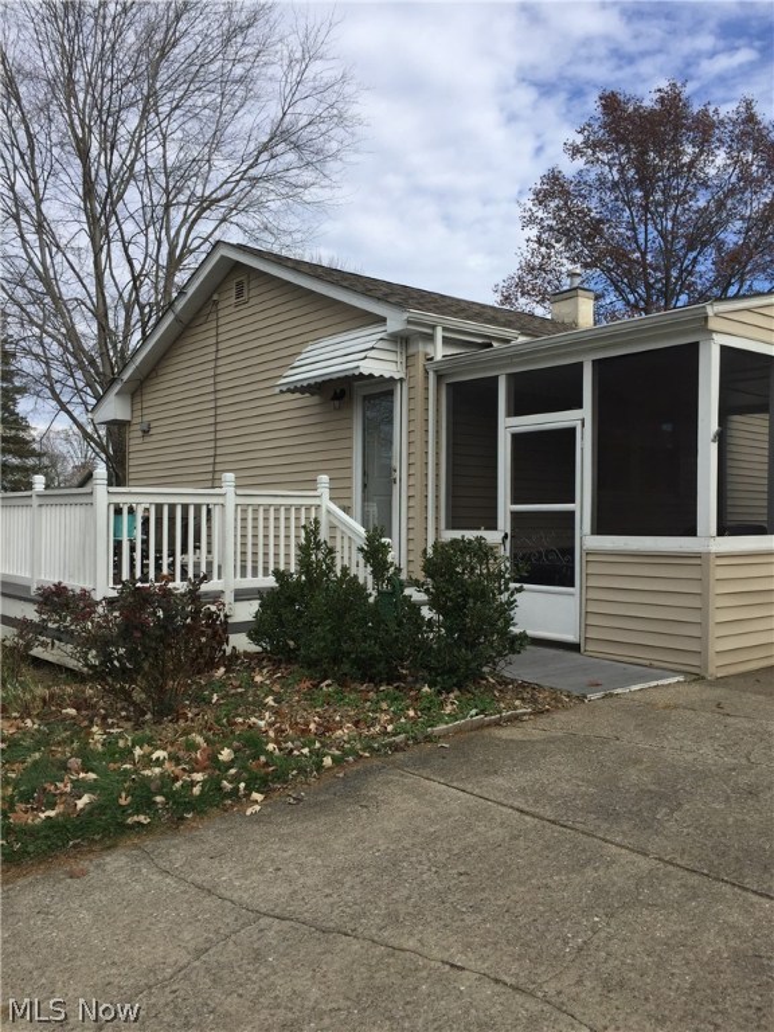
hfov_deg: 48.2
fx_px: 865
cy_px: 516
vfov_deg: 61.7
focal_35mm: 29
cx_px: 387
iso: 32
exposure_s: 1/1522
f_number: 2.2
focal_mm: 4.15
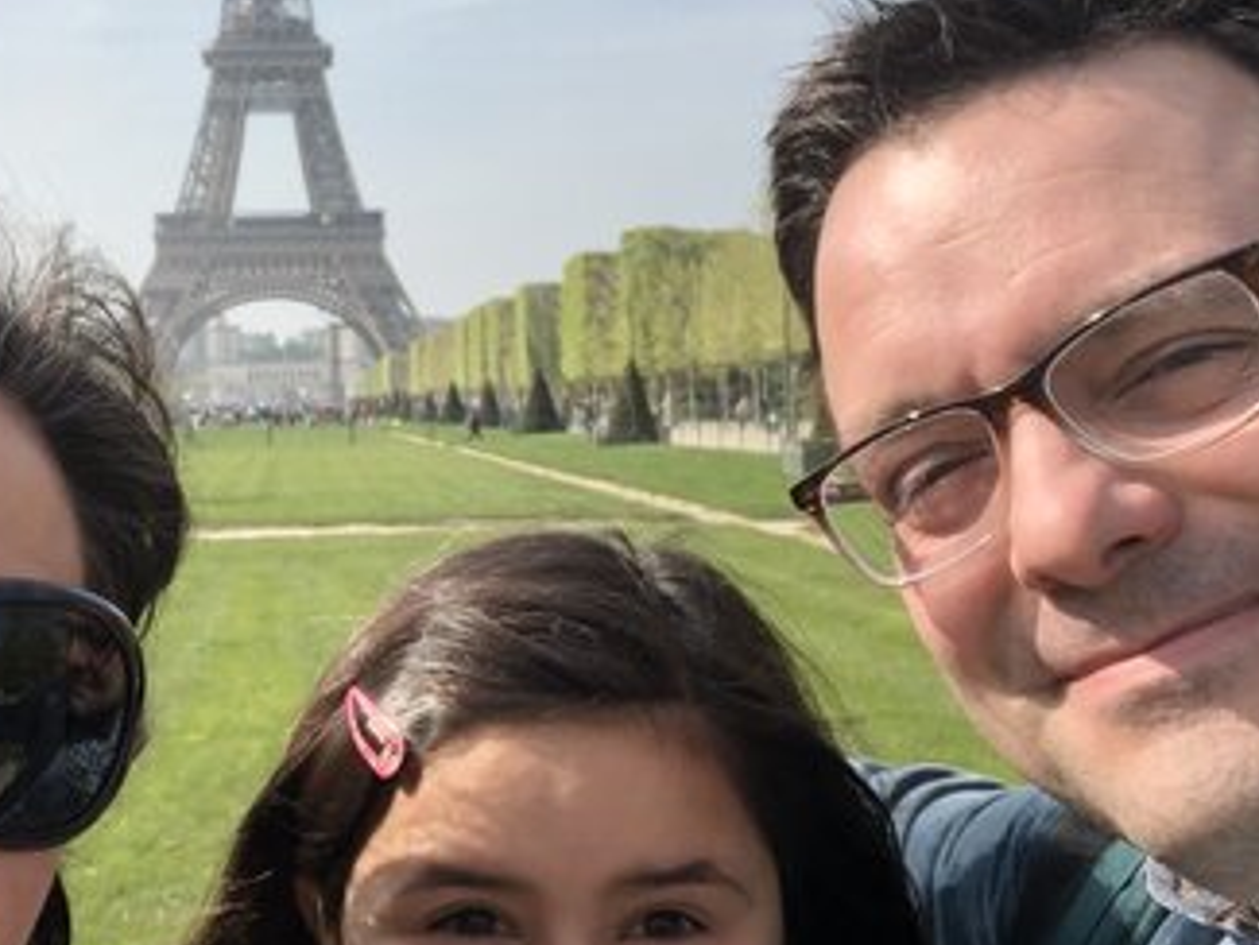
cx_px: 498
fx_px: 2292
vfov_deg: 23.2
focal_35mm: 63
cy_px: 306
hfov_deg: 30.6
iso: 20
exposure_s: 1/671
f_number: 2.2
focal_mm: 2.87
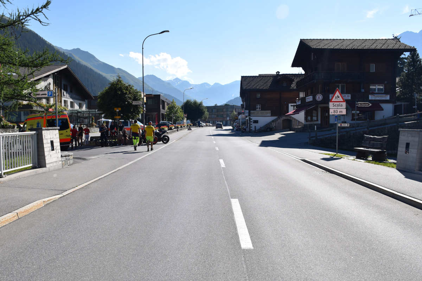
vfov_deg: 47.9
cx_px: 211
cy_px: 140
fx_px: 316
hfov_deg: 67.4
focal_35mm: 27
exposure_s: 1/400
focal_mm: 18
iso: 200
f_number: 10
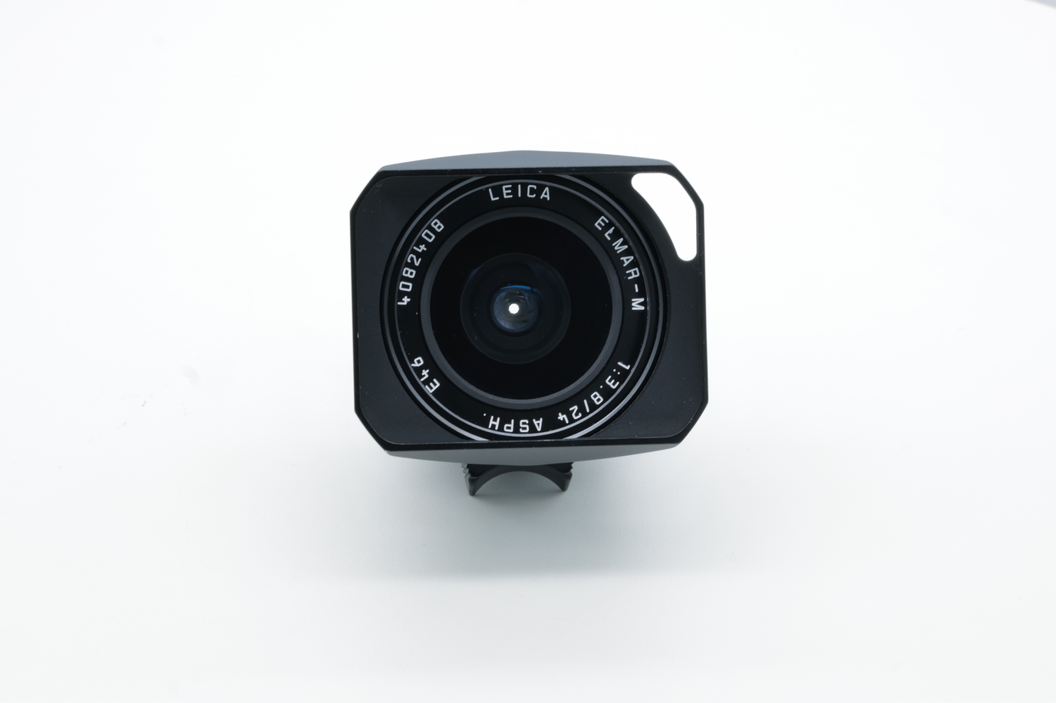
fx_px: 2668
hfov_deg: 22.4
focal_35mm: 91
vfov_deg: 15.0
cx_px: 528
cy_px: 352
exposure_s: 1/4
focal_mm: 60
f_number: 20
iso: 200
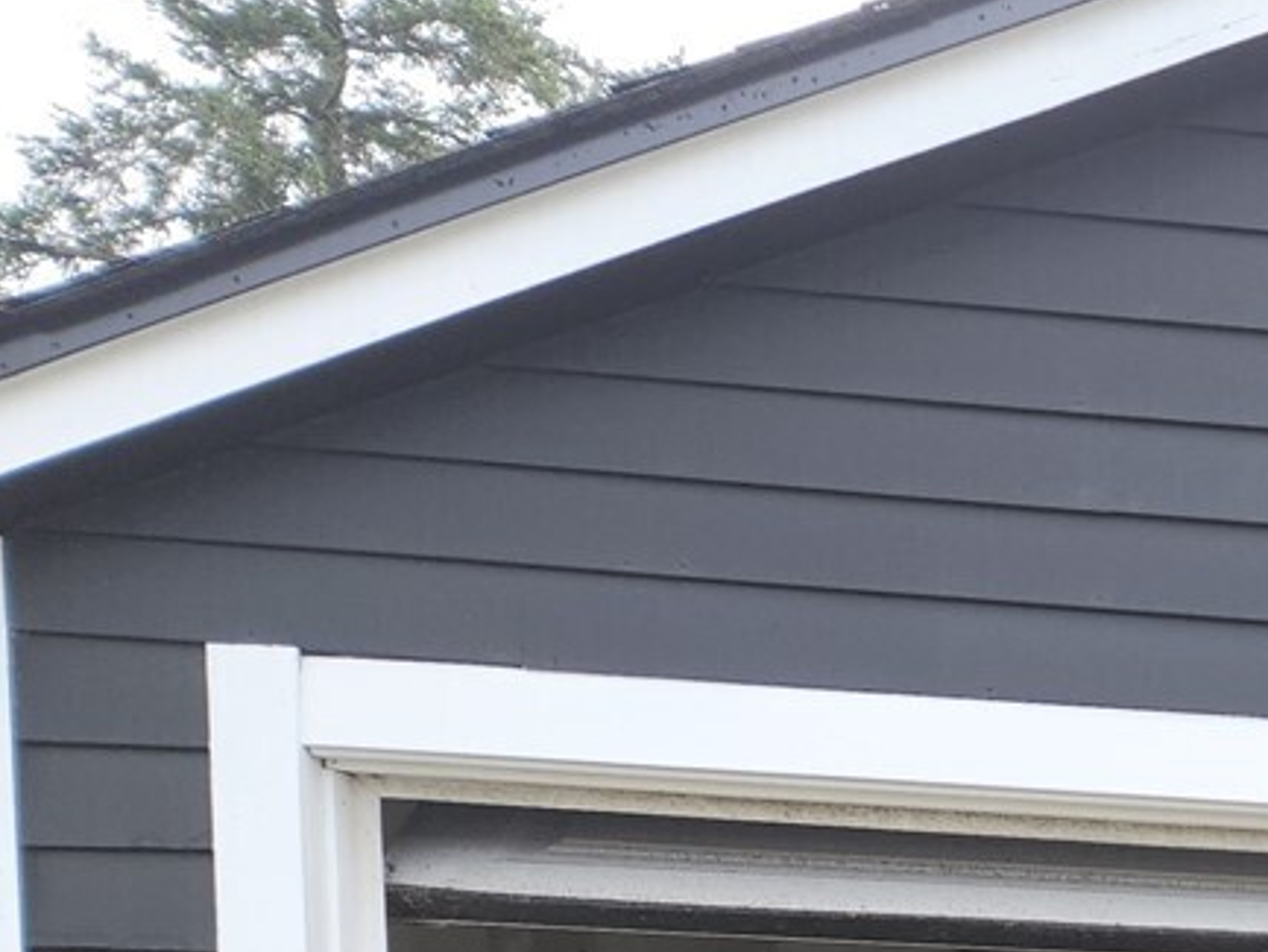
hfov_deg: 18.2
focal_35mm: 85
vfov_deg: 15.5
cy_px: 1579
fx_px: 3114
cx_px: 2287
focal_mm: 5.4
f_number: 1.8
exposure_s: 1/184
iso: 20
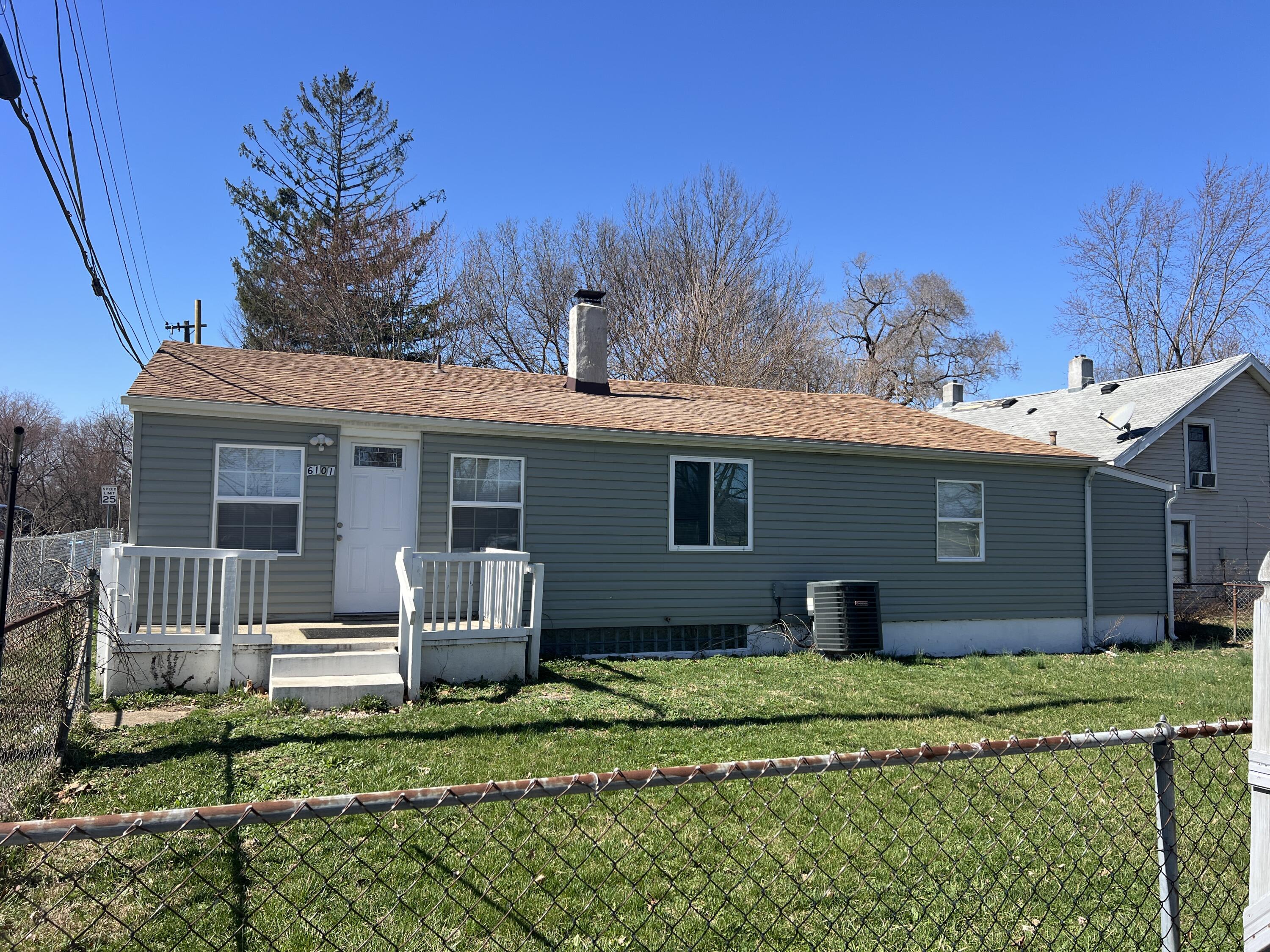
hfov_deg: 67.3
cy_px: 476
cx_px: 635
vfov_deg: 53.1
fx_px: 954
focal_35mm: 26
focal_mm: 5.7
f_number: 1.5
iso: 50
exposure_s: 1/2695
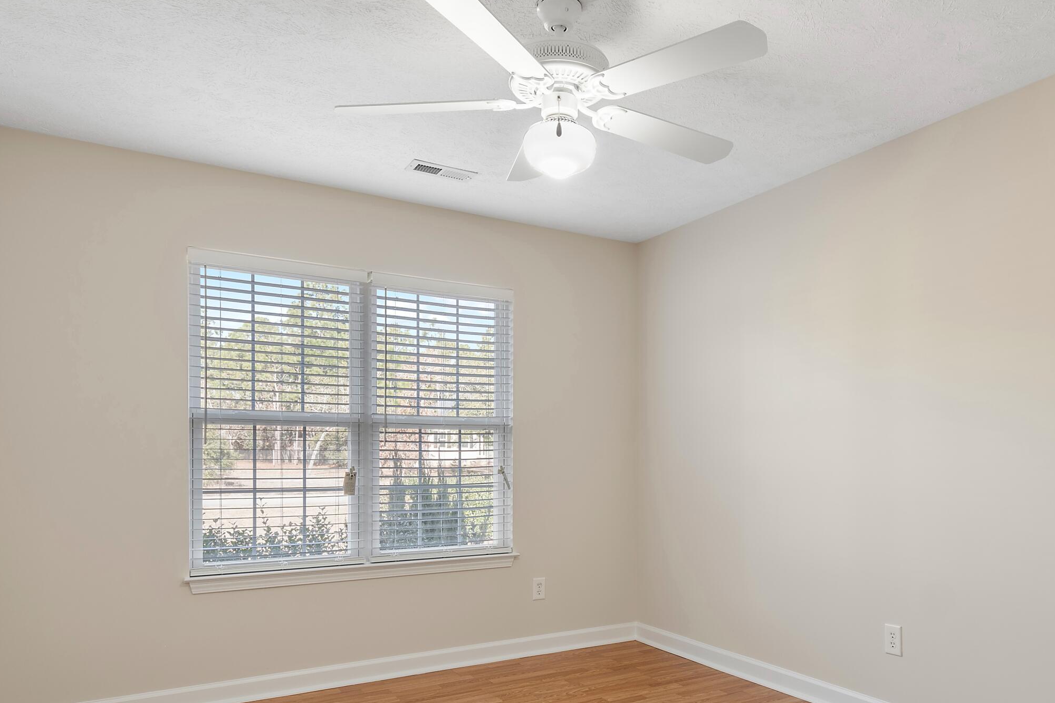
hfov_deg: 73.2
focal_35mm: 24
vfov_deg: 52.2
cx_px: 618
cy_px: 463
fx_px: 703
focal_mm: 11
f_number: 4.8
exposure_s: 1/5
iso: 100
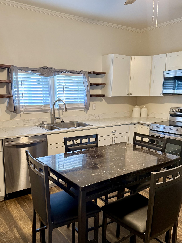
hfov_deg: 46.8
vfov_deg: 59.8
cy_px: 135
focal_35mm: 30
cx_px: 85
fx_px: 210
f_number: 1.78
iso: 500
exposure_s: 1/60
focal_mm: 6.76
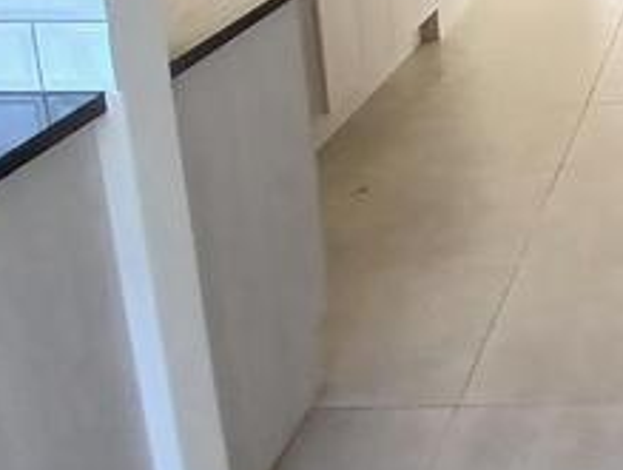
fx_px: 1118
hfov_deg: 26.1
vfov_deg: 22.7
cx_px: 828
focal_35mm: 62
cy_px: -11
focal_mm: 1.4
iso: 100
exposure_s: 1/33.3
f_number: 2.2
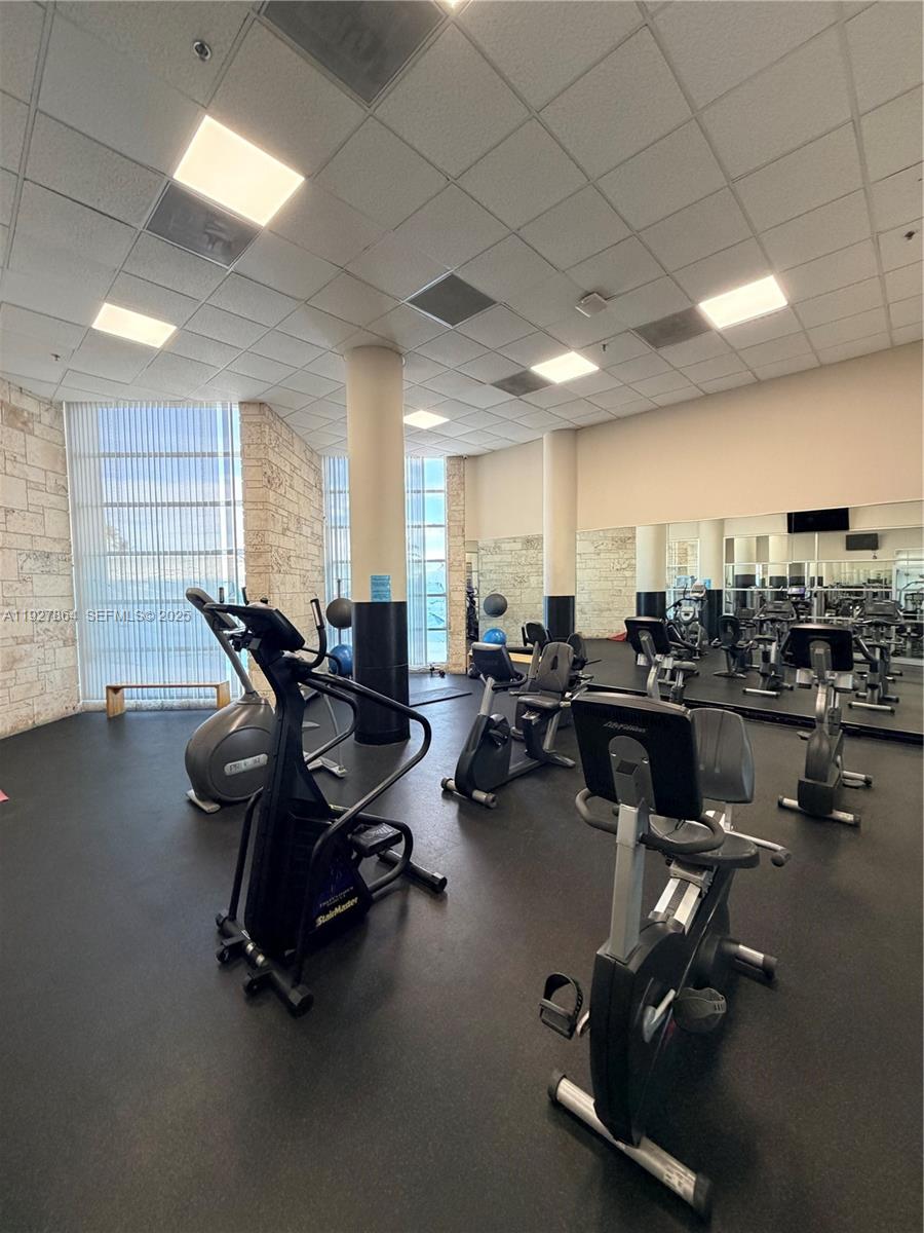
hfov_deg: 85.7
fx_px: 498
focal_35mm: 14
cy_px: 616
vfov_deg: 102.1
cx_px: 462
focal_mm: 2.22
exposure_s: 1/120
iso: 320
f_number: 2.2
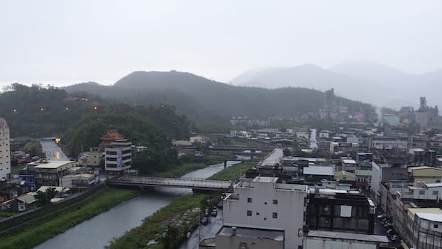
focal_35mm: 34
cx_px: 194
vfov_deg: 34.4
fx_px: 398
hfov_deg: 57.9
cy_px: 165
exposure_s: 1/30
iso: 125
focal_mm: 8.8
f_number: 2
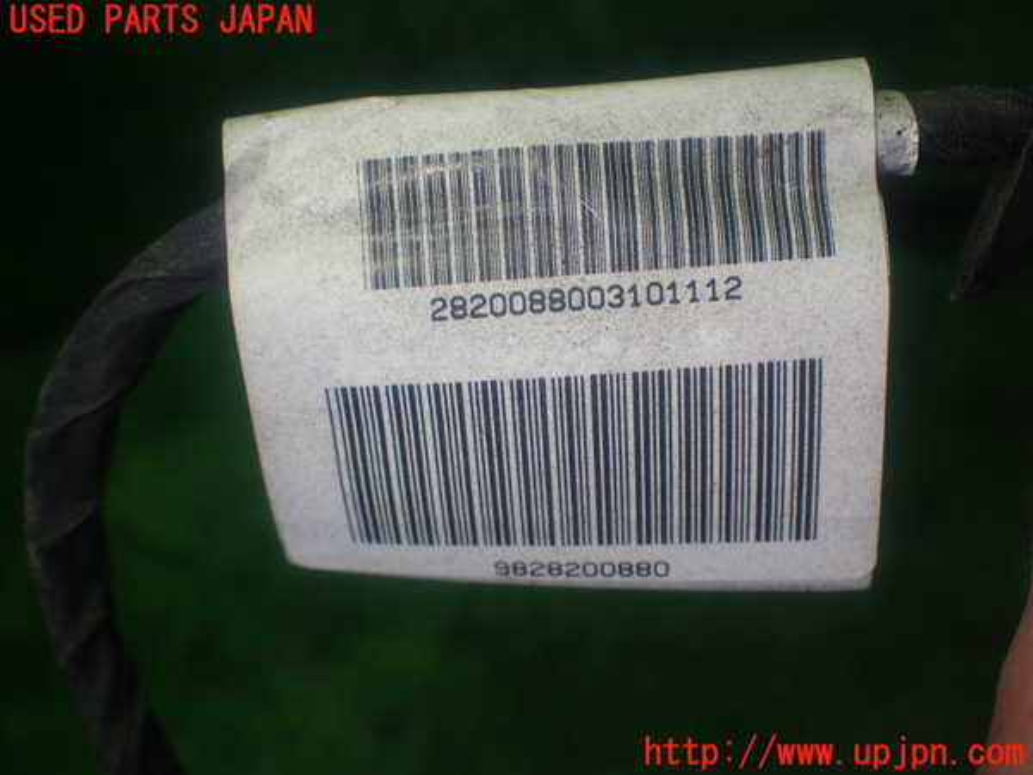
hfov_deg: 38.2
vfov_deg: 29.1
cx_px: 516
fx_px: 1492
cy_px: 388
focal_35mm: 50
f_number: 3.2
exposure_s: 1/60
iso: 200
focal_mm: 9.01
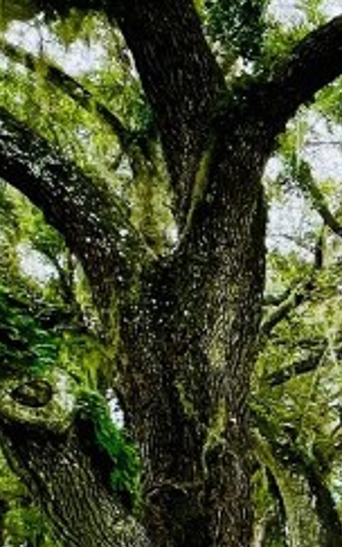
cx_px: 898
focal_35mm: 58
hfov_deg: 13.3
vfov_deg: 32.5
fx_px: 864
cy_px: 536
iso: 32
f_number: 1.8
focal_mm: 1.57
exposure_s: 1/567
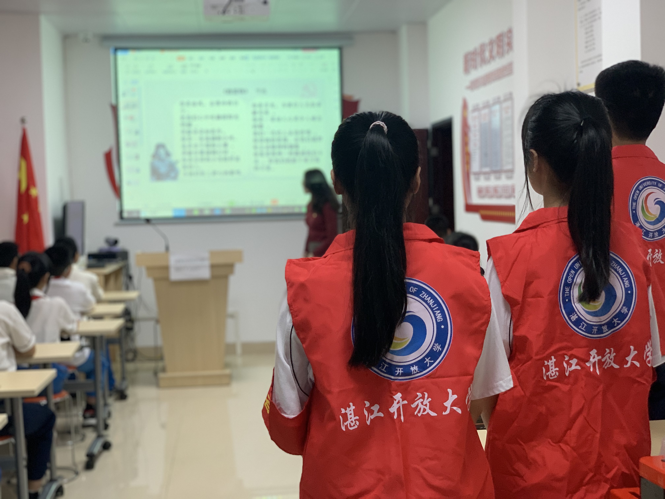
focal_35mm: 52
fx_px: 999
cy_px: 250
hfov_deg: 36.8
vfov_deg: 28.0
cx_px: 332
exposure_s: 1/104
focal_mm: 6
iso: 125
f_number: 2.4
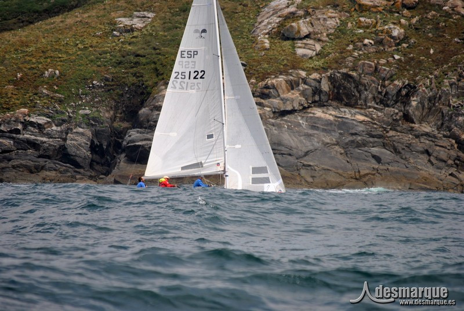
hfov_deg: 7.2
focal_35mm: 285
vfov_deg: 4.8
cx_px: 232
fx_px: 3679
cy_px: 156
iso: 100
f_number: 5.6
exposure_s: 1/500
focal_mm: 190
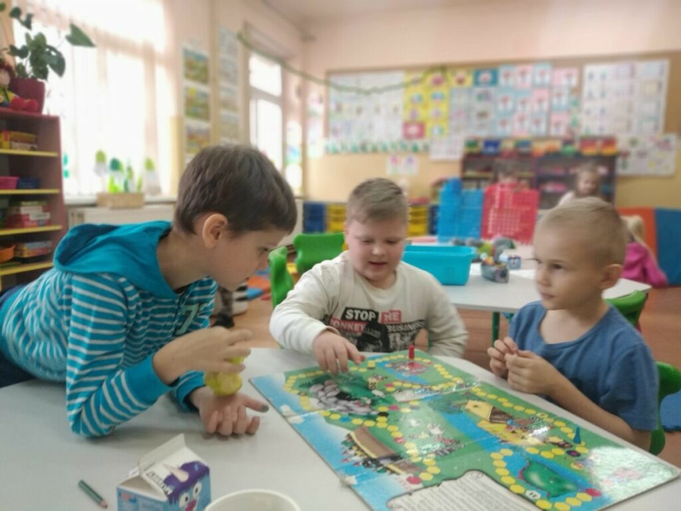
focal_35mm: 26
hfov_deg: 67.3
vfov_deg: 53.1
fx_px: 511
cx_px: 340
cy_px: 256
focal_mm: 3.82
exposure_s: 1/33
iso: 320
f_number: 2.2
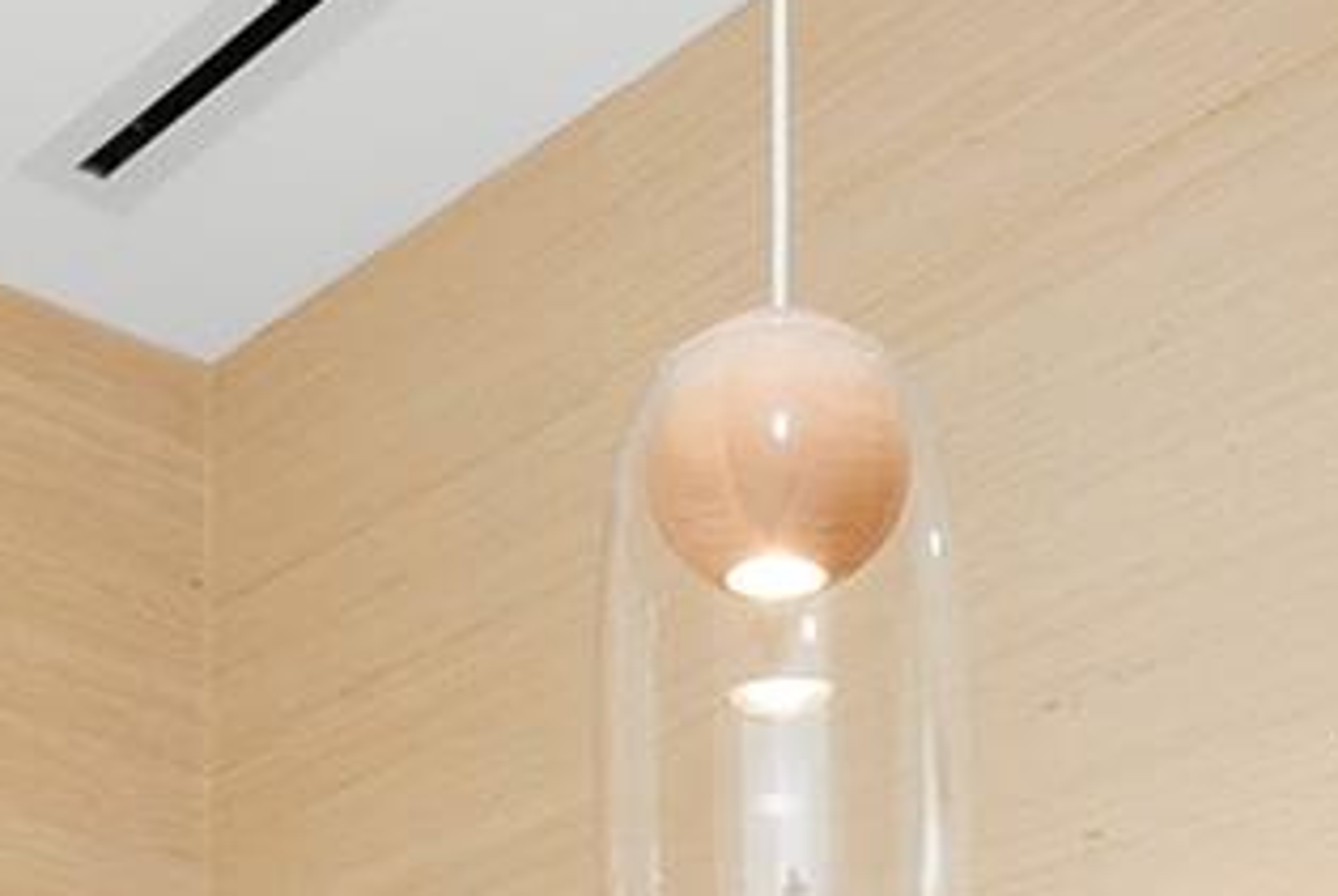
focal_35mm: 71
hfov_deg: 28.4
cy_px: 1771
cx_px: 612
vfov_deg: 15.5
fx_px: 2642
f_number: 8
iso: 160
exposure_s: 1/1.25
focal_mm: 14
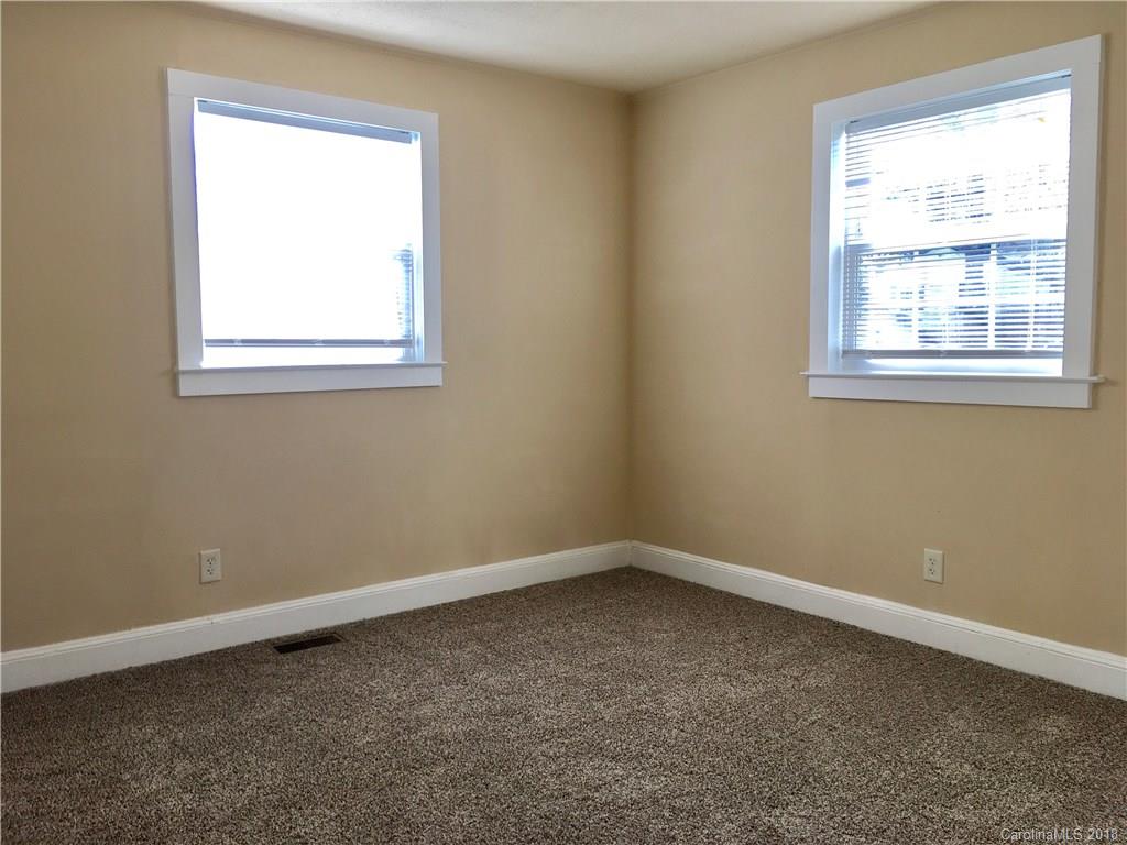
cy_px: 422
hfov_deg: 61.7
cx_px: 564
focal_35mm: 29
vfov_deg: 48.2
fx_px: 944
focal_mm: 4.15
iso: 40
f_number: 2.2
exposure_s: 1/120
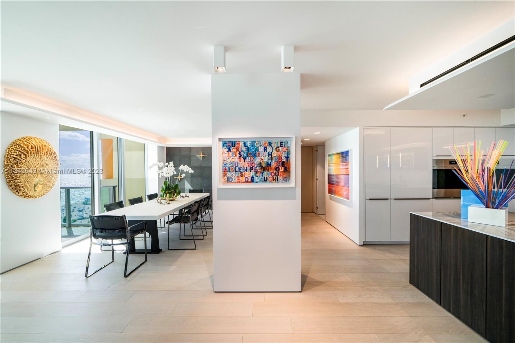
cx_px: 258
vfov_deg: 85.4
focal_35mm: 13
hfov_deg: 108.3
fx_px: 186
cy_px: 172
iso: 200
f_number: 11
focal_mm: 13
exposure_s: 1/200
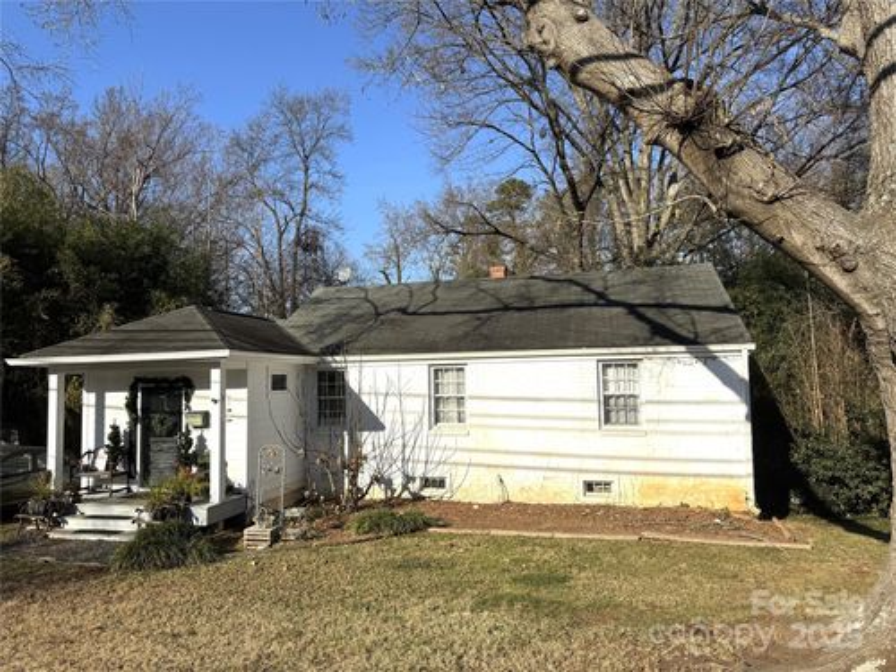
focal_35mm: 24
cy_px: 336
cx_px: 448
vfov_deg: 56.8
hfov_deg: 71.6
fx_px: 621
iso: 80
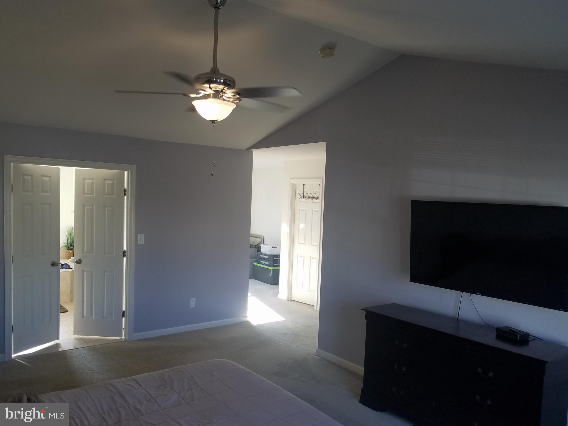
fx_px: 427
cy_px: 213
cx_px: 284
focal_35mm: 26
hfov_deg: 67.3
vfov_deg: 53.0
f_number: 1.7
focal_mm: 4.2
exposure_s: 1/120
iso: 80
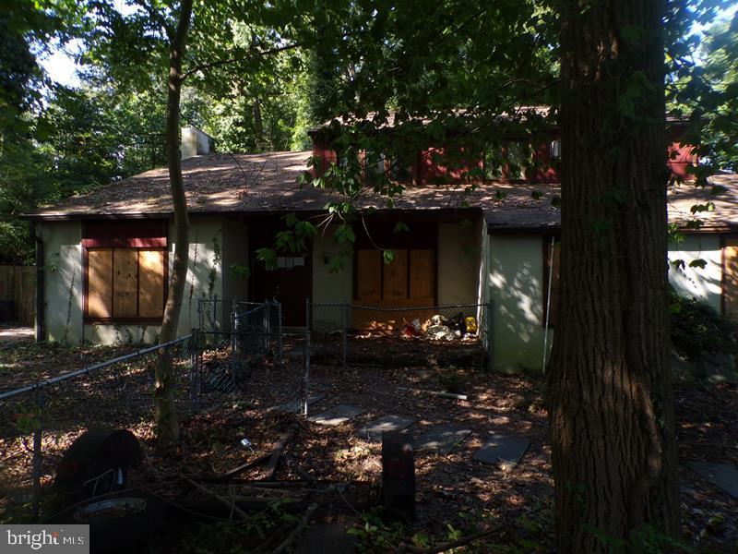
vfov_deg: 56.8
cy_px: 277
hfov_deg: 71.6
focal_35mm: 24
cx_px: 369
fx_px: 512
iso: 91
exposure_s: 1/60
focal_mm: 4.3
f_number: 4.4
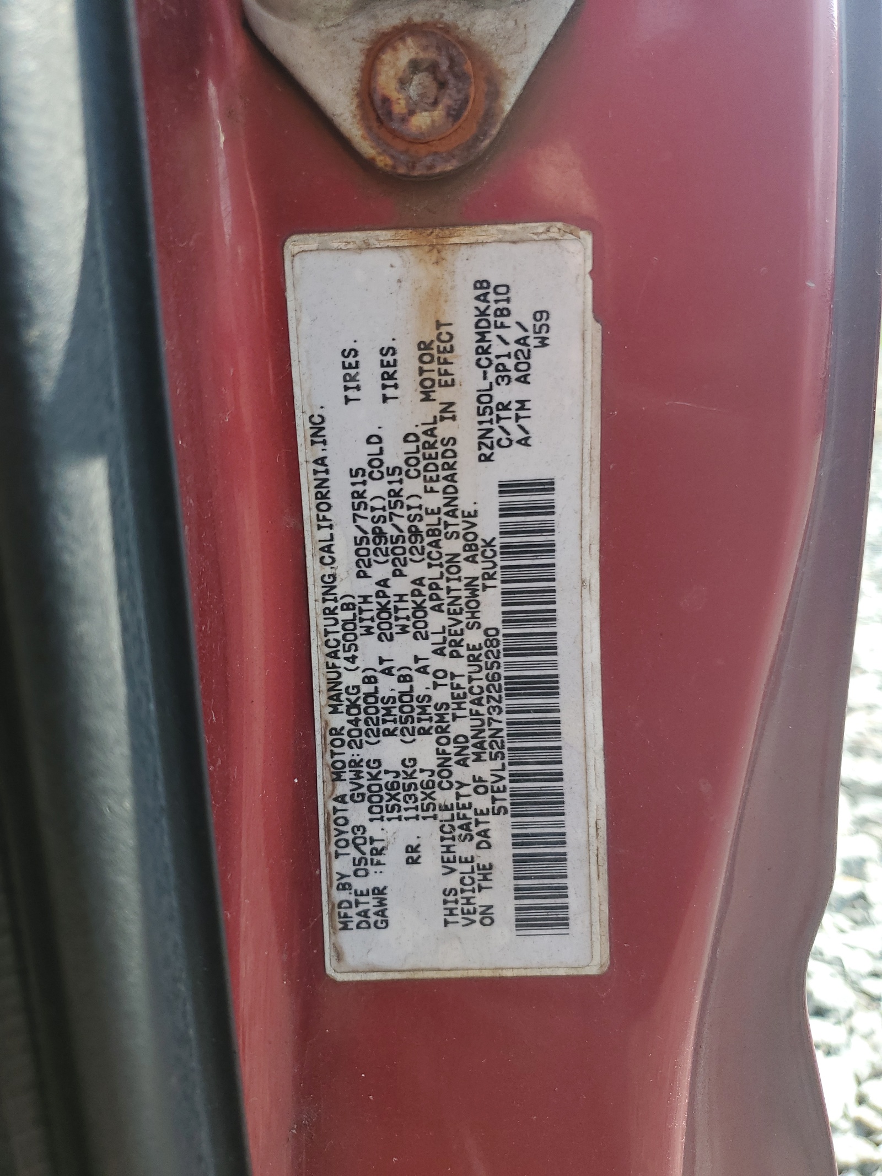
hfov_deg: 53.1
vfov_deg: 67.3
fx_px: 883
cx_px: 441
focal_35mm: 26
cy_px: 588
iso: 50
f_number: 1.5
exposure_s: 1/526
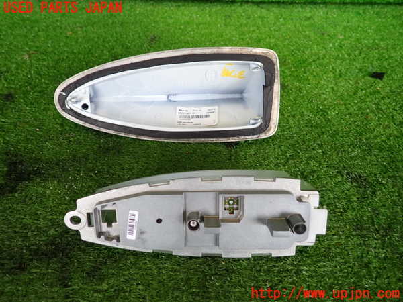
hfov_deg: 69.4
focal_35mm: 25
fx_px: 291
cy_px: 151
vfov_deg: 54.9
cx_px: 202
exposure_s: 1/60
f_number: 2
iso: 200
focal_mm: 4.5
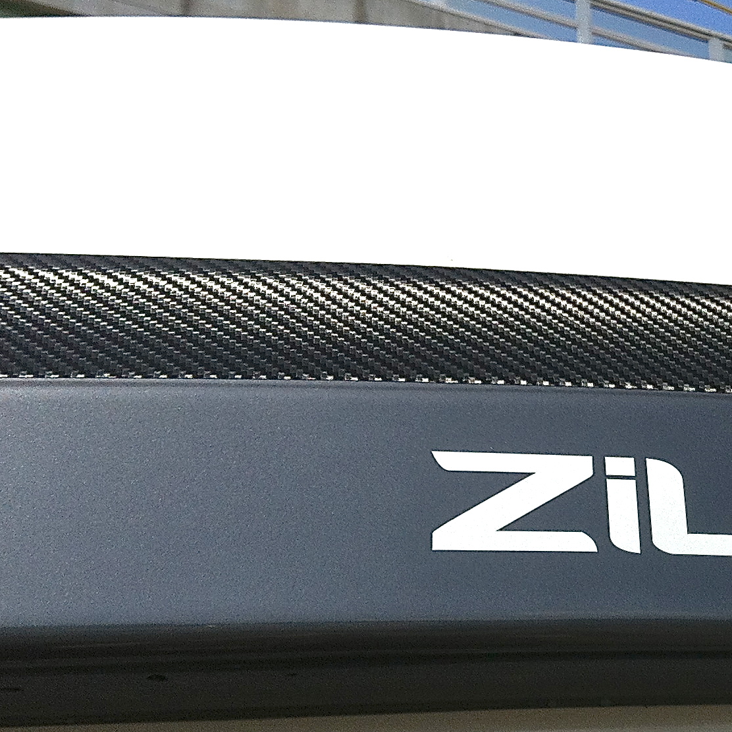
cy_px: 488
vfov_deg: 23.9
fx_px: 1723
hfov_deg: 22.8
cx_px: 768
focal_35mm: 72
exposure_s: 1/1588
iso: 80
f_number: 2.8
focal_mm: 3.85
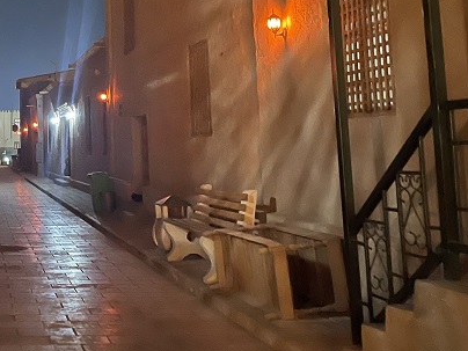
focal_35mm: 52
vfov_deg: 27.4
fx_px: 703
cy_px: 67
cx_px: 4
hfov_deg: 33.8
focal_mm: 5.1
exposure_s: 1/9
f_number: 1.6
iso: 1000
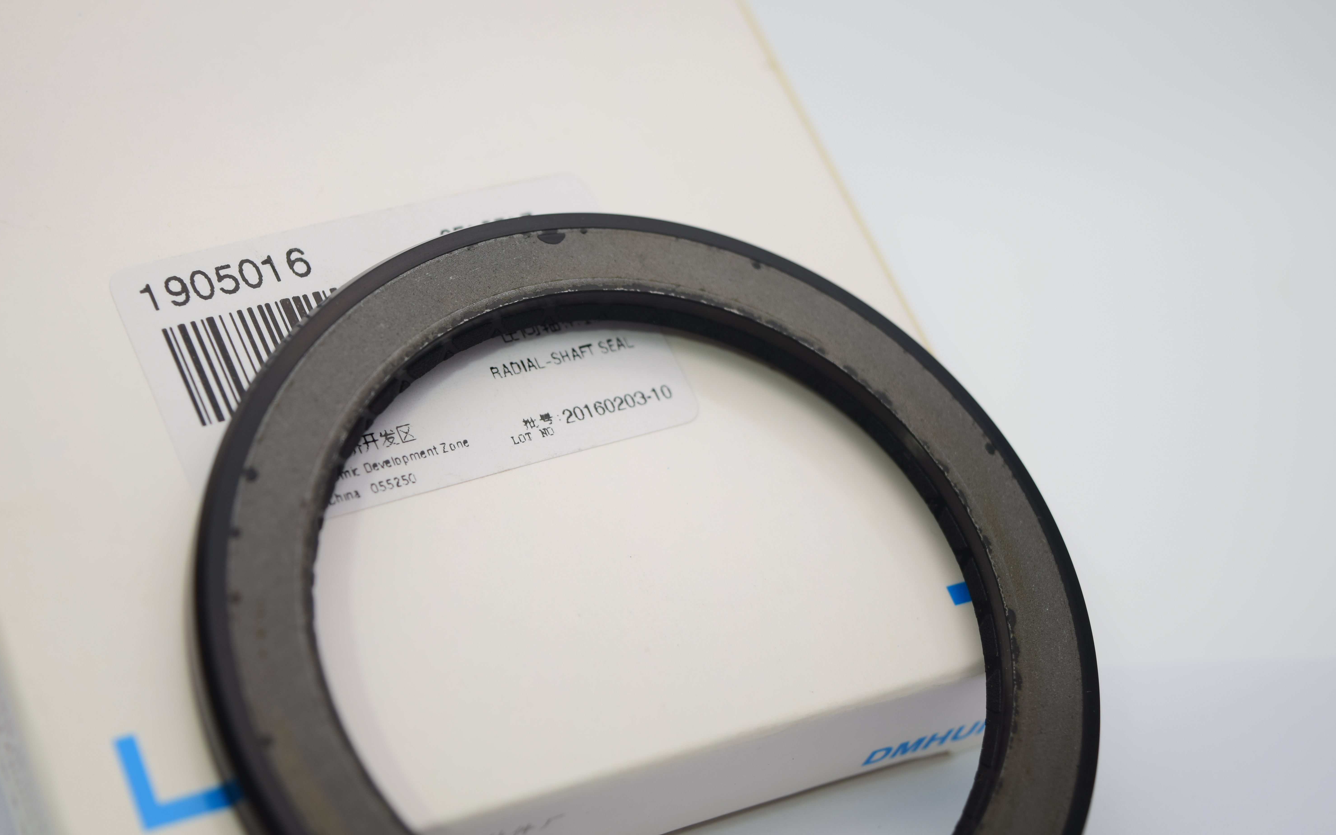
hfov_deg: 29.6
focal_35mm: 70
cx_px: 668
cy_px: 392
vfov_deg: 18.7
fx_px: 2531
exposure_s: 1/3
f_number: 5
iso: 100
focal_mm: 45
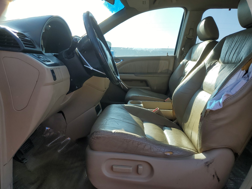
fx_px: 189
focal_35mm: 26
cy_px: 94
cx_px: 126
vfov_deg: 53.1
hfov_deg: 67.3
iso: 50
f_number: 1.5
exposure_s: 1/833
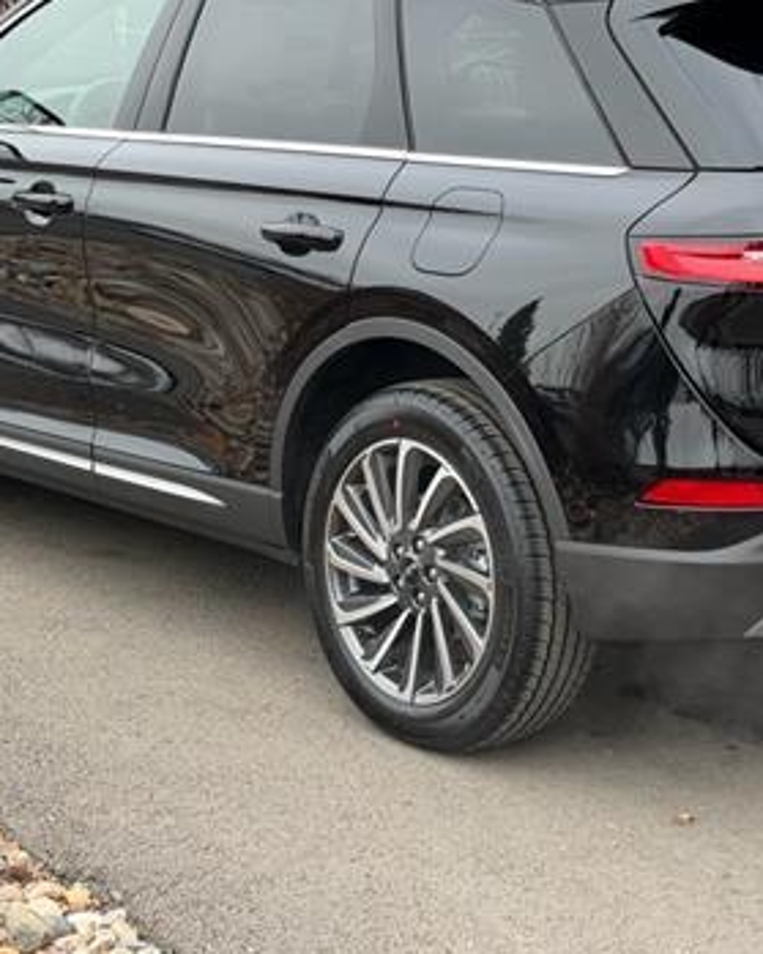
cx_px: 459
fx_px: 2429
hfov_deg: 17.8
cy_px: 391
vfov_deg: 22.2
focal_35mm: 86
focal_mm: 6.76
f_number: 1.78
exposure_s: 1/583
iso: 80
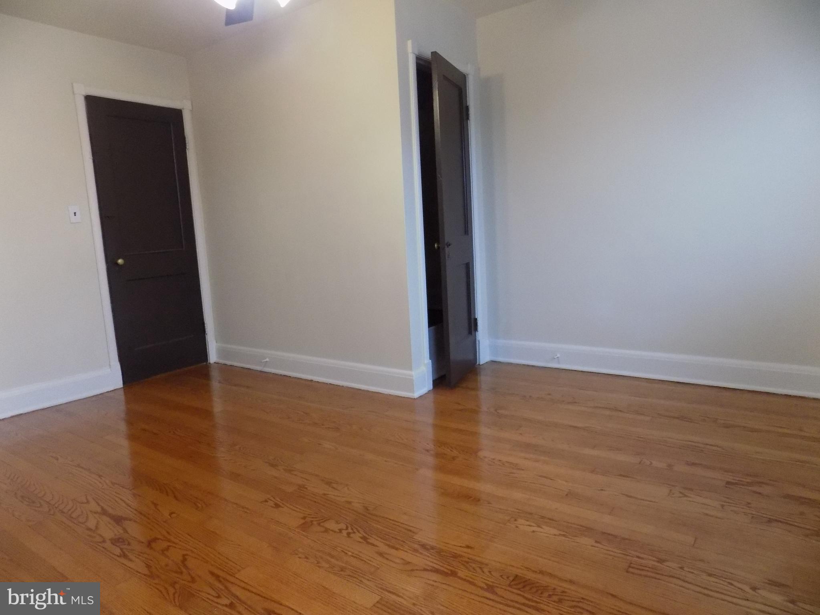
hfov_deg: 73.9
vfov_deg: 58.9
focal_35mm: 23
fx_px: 545
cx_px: 410
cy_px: 308
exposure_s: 1/25
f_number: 3.1
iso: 400
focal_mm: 4
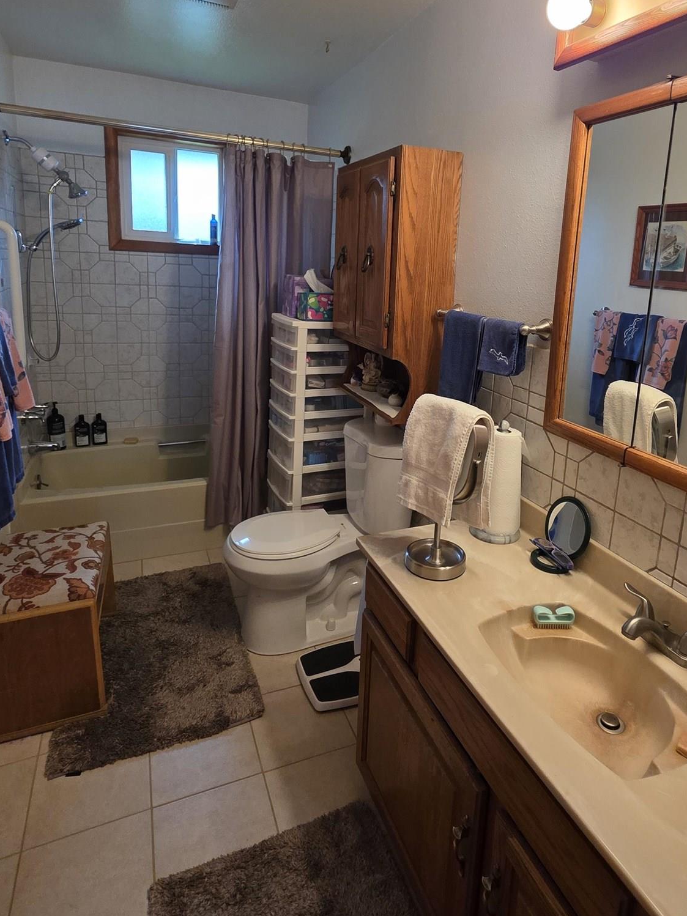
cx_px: 379
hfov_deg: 65.8
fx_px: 529
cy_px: 370
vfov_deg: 80.9
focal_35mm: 20
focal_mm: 2.2
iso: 320
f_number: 1.9
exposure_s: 1/120
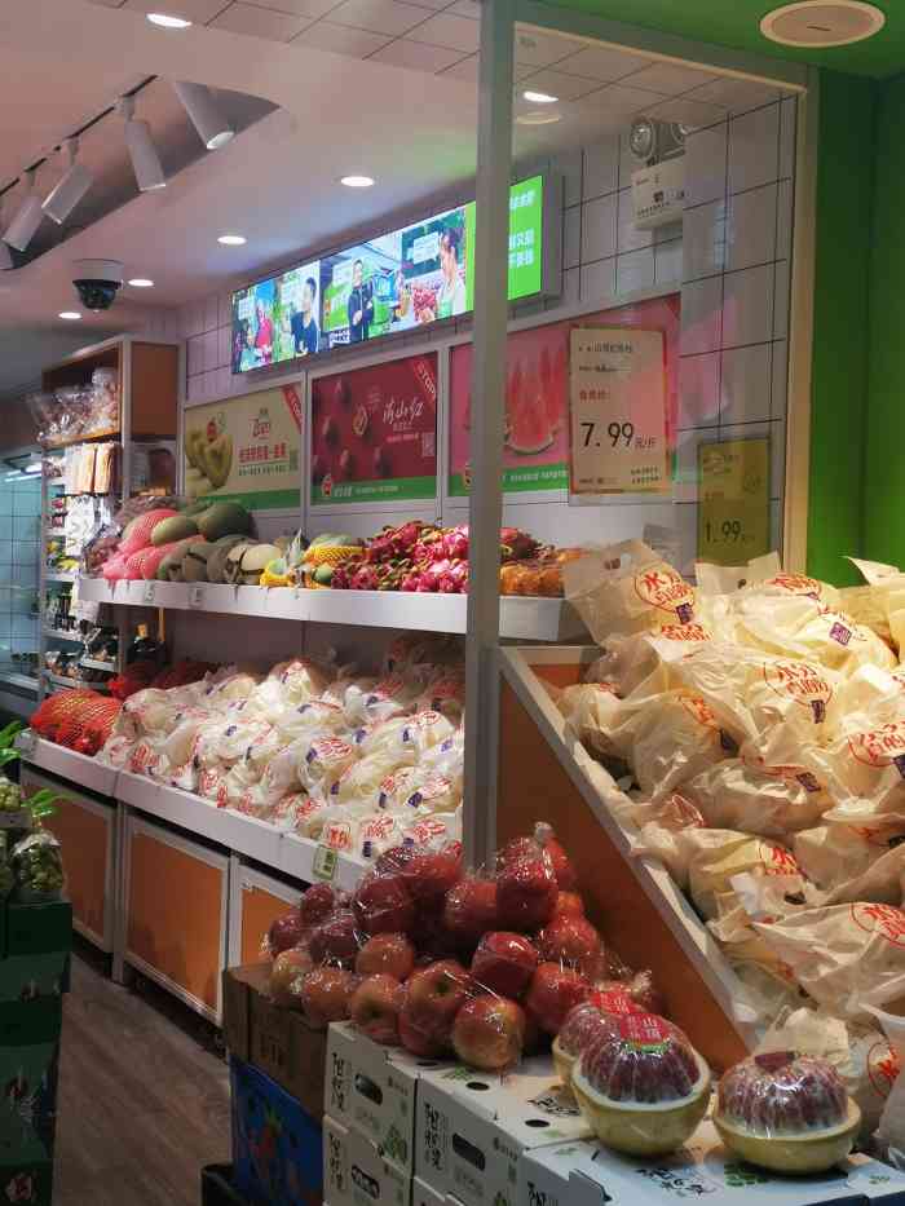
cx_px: 452
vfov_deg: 42.9
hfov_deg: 32.9
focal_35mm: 44
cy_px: 603
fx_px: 1533
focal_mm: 4.75
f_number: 1.8
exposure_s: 1/167
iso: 50
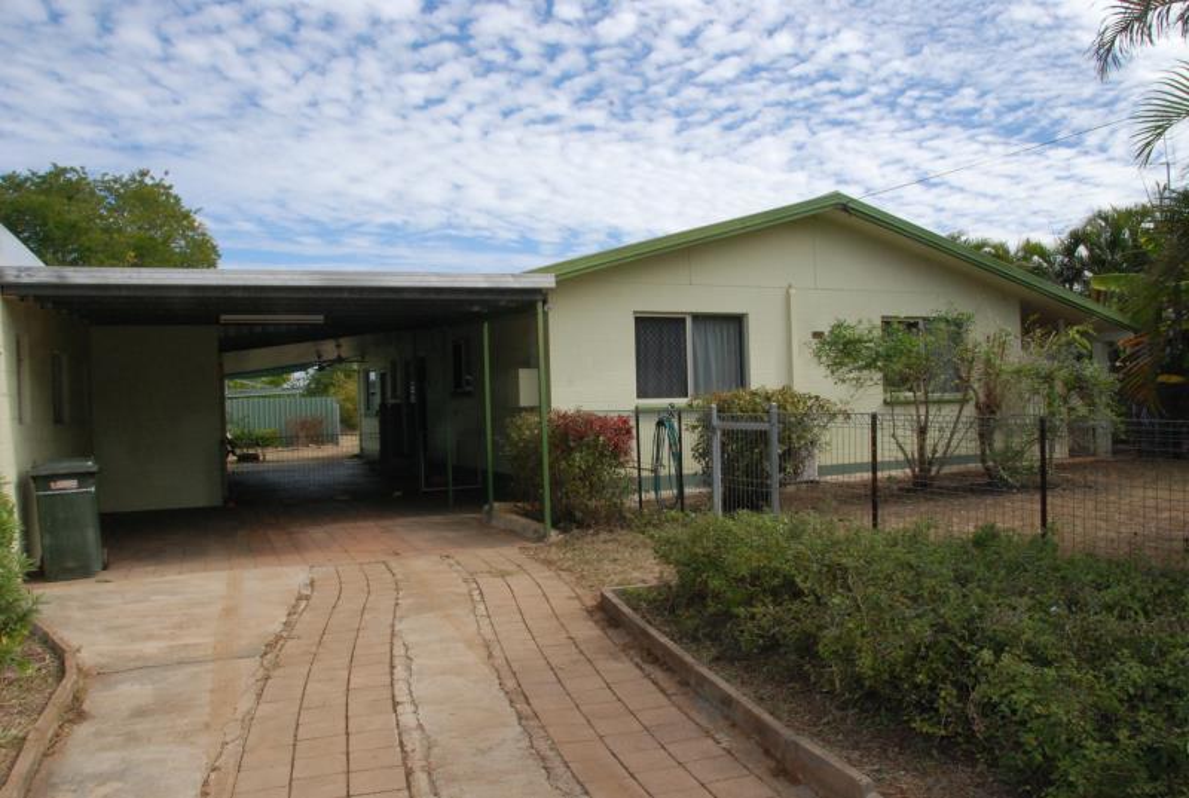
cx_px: 594
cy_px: 399
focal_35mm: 27
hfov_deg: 67.3
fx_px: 894
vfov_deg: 48.1
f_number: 22
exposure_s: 1/200
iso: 800
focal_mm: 18
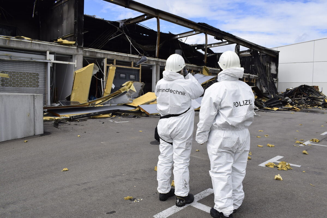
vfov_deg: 48.0
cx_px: 164
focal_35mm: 27
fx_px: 245
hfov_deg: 67.4
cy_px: 109
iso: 400
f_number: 11
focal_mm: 18
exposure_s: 1/500
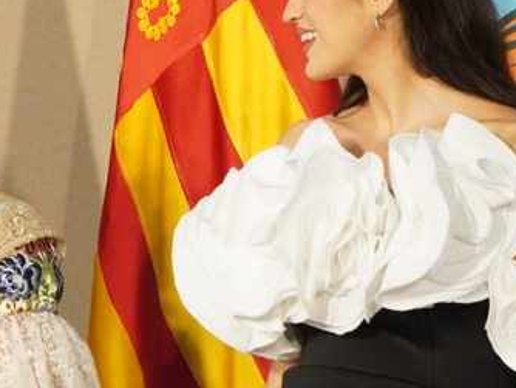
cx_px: -193
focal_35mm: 259
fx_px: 3864
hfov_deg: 7.5
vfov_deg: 5.7
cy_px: 464
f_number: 6.3
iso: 1250
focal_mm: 50
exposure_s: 1/80
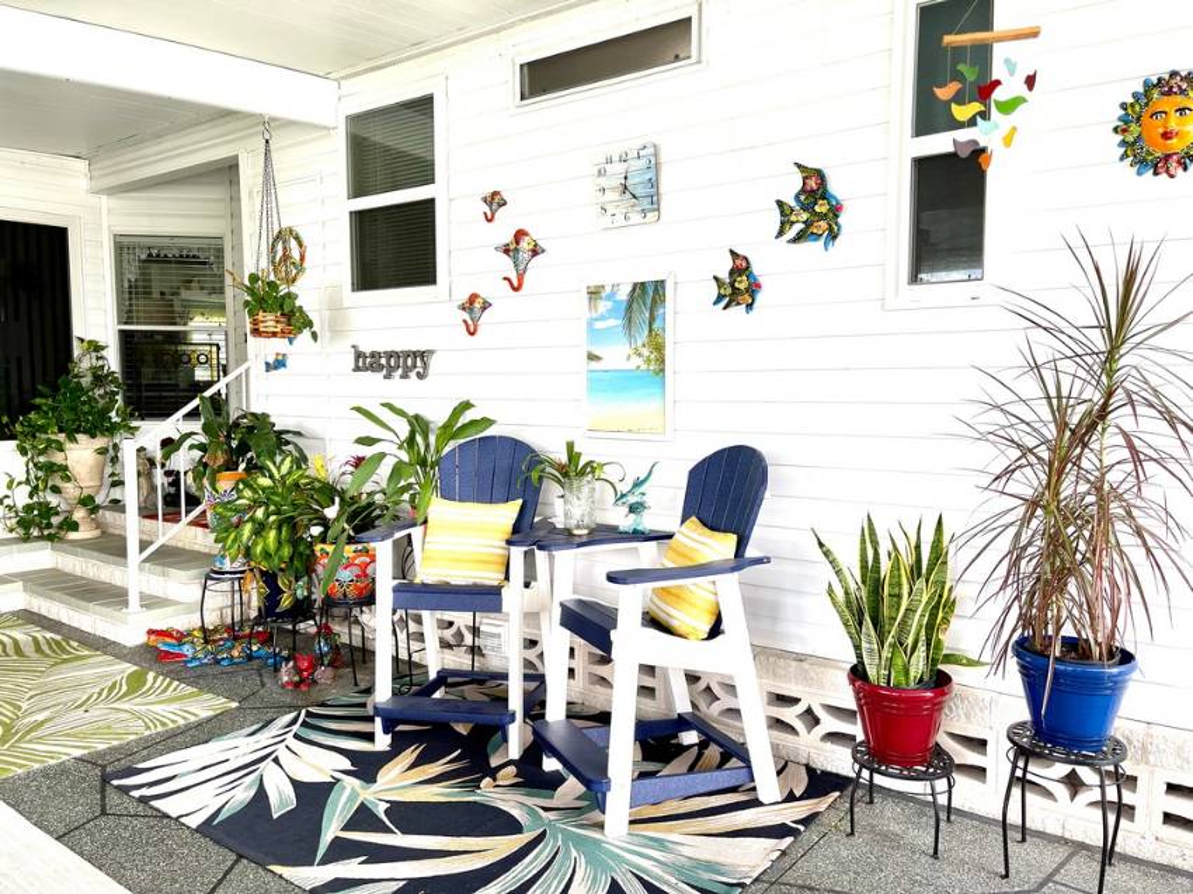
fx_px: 896
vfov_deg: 53.0
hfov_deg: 67.3
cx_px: 596
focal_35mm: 26
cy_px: 447
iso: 32
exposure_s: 1/127
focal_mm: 5.1
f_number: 1.6
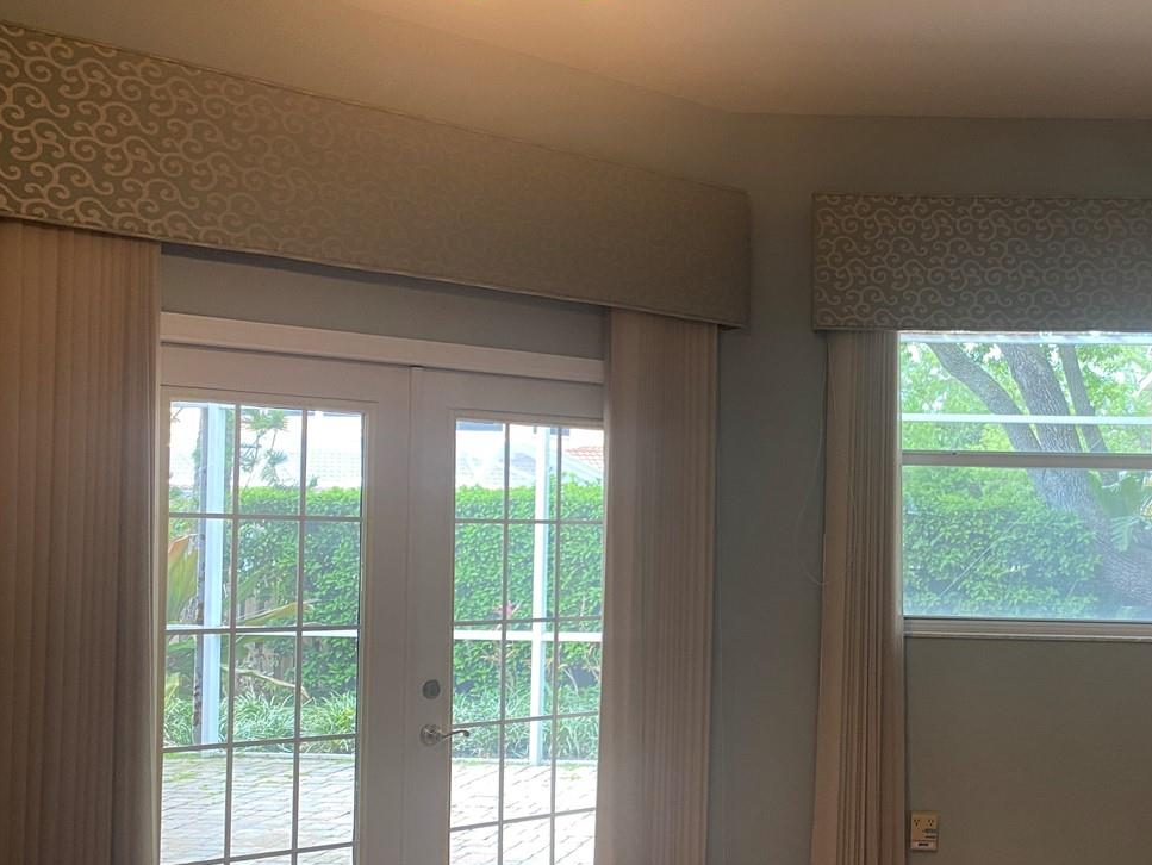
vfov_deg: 33.5
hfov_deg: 41.8
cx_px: 932
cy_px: 534
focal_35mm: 43
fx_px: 1432
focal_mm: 4.25
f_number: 1.8
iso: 100
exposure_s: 1/60
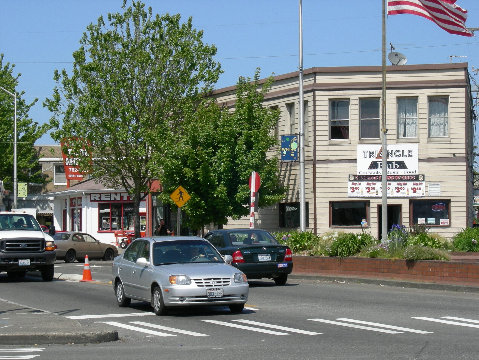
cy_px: 180
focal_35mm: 110
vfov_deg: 13.5
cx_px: 240
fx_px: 1522
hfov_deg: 17.9
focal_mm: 23
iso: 64
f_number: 6.8
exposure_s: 1/280
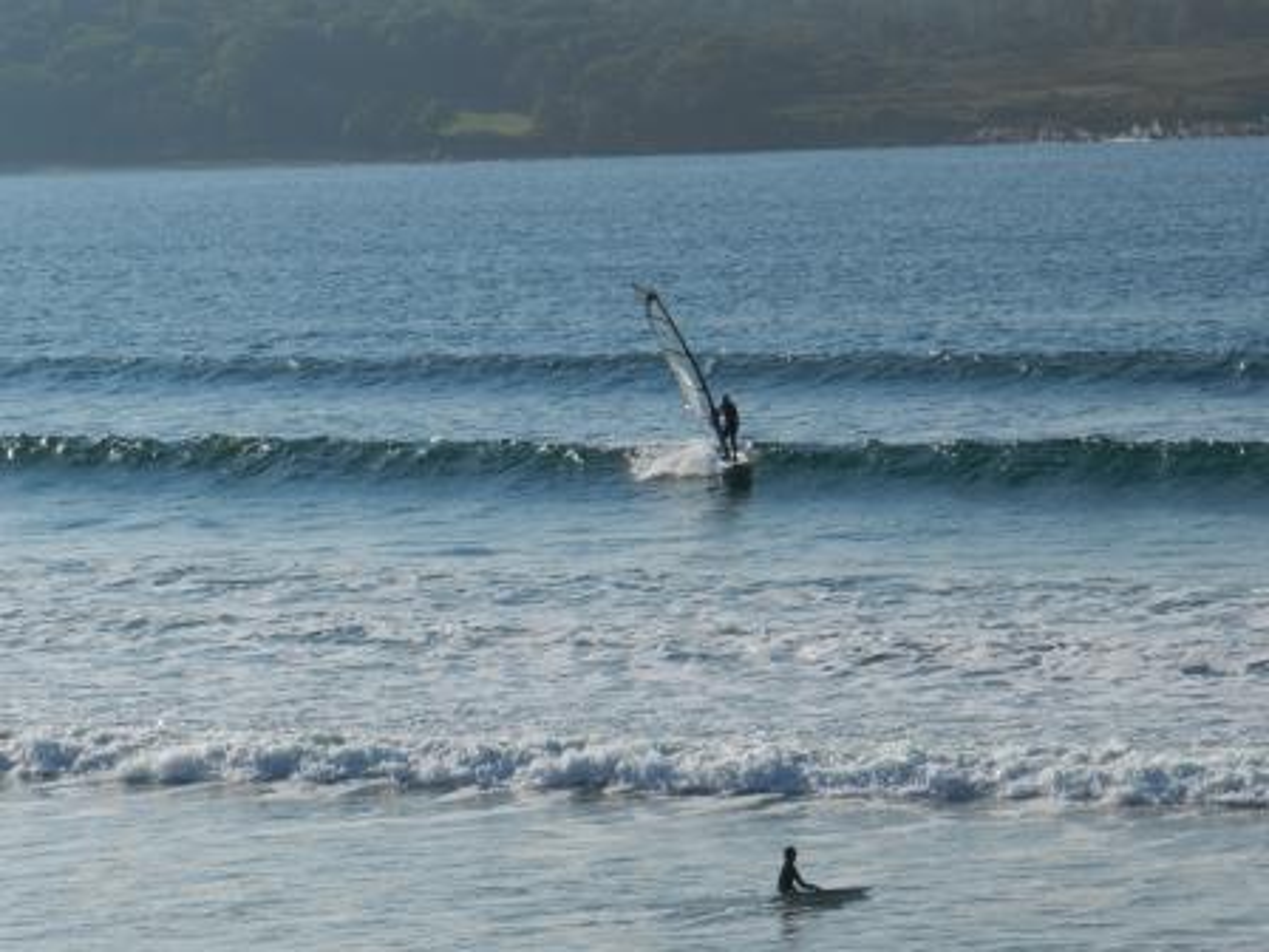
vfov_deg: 8.4
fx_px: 6452
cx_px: 634
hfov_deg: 11.2
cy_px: 476
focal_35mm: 176
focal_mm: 31.2
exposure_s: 1/500
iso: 160
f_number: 6.3
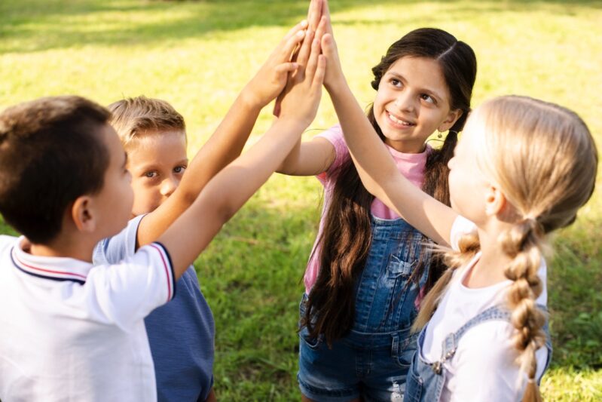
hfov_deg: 39.6
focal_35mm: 50
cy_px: 201
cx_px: 301
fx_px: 836
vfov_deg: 27.0
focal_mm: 50
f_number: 4
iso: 500
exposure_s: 1/160
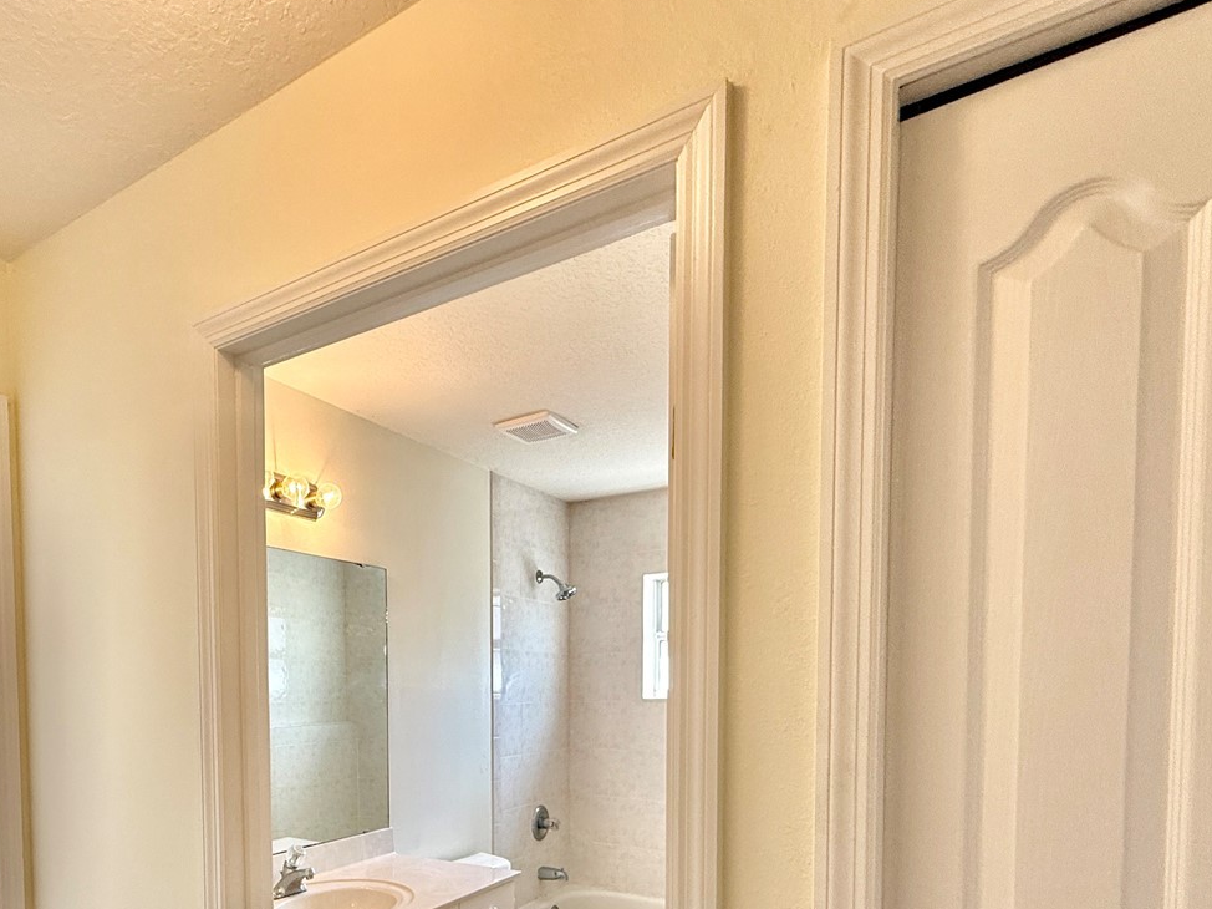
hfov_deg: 71.9
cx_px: 411
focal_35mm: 23
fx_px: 805
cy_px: 728
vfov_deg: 54.8
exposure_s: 1/120
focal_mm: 2.22
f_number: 2.2
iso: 100
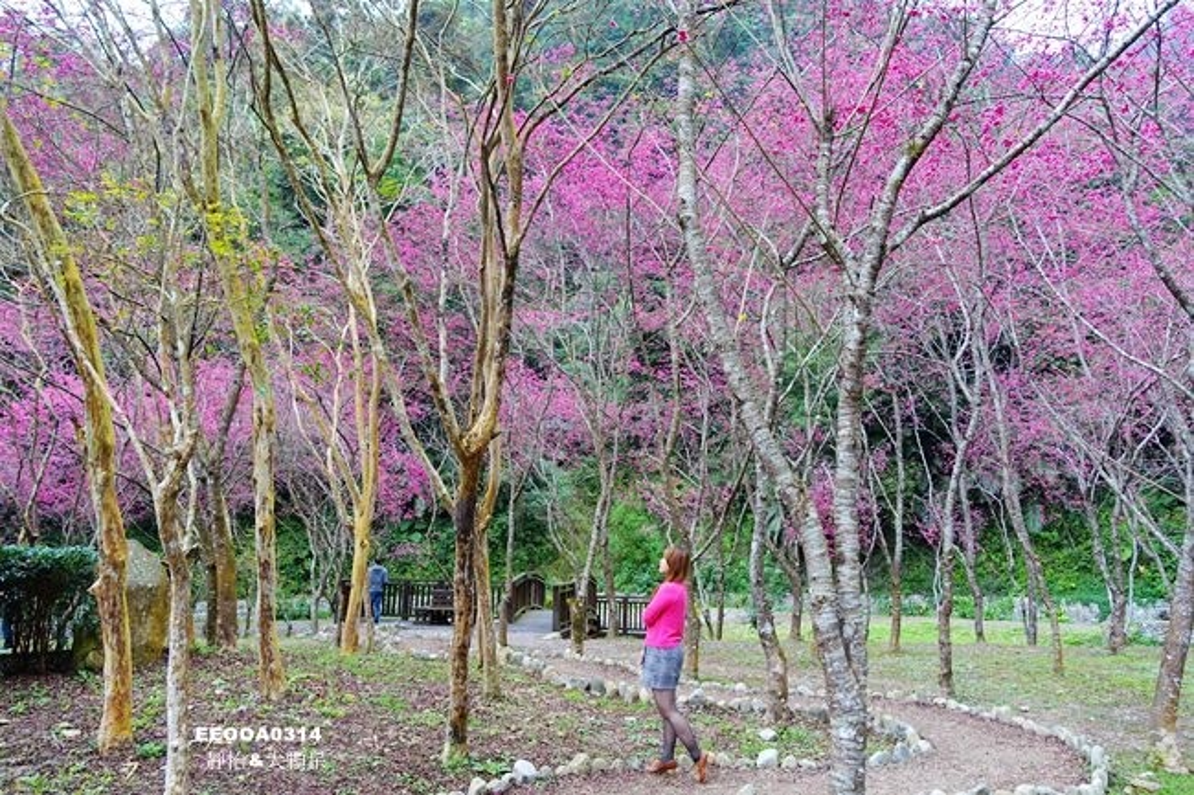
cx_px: 597
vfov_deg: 51.3
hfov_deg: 71.5
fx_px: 829
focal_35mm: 25
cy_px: 398
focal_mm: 9.02
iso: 125
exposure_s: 1/50
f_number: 2.8
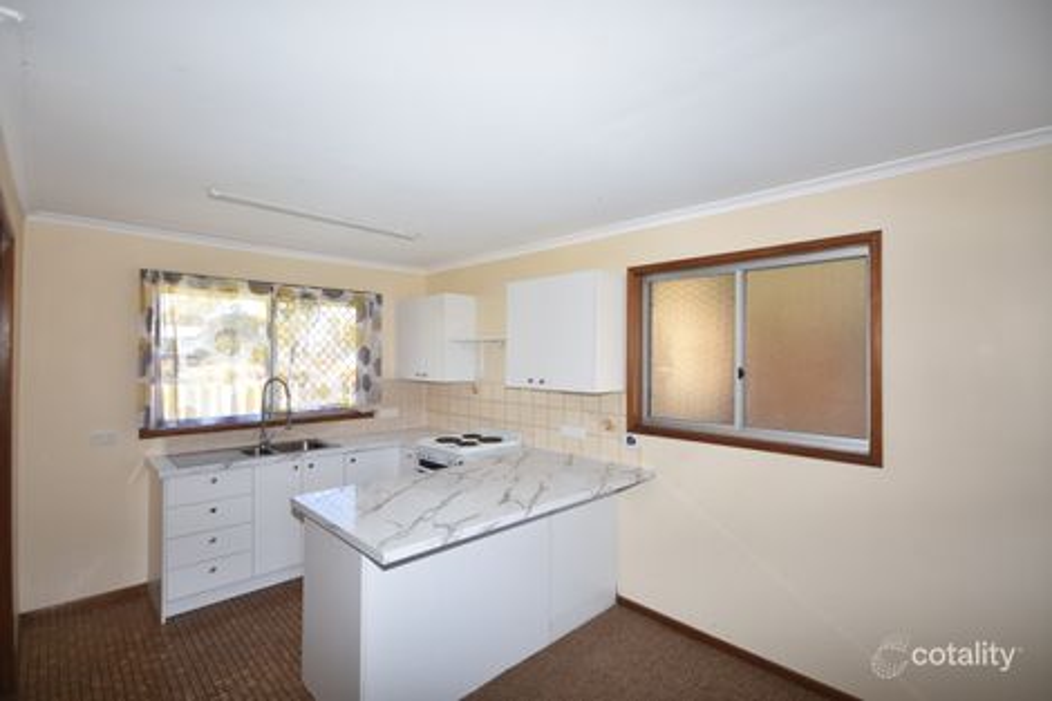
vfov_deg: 72.0
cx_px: 526
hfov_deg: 95.0
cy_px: 350
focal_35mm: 16
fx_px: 482
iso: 200
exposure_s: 1/80
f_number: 4.2
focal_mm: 11
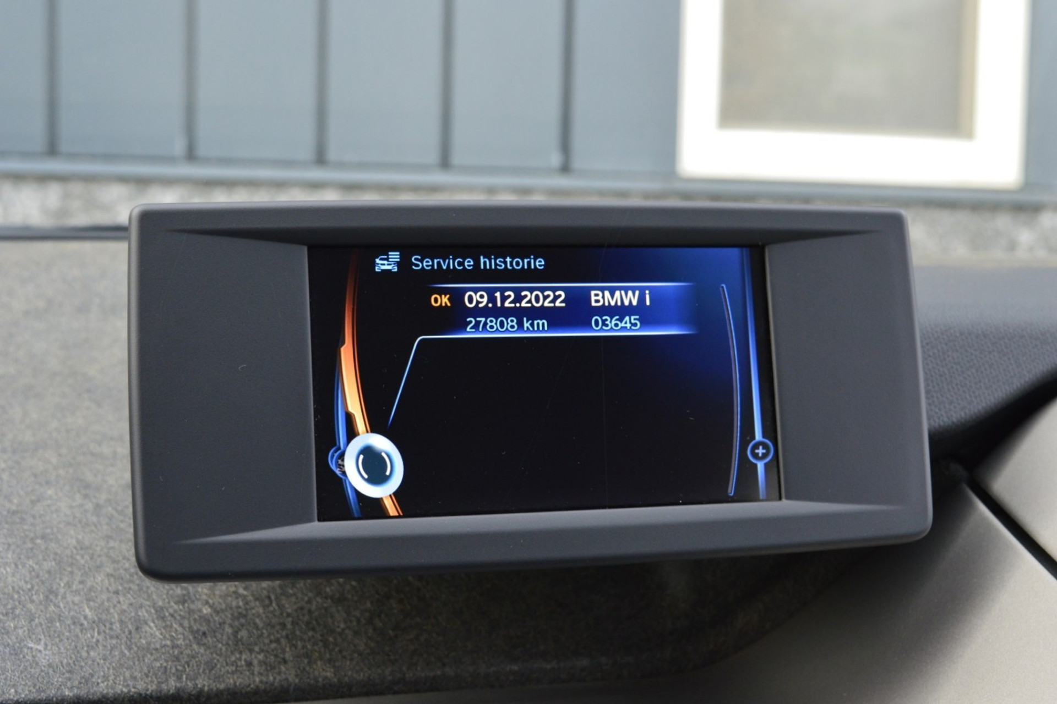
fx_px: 1541
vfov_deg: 25.8
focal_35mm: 52
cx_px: 528
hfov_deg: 37.9
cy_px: 352
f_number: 7.1
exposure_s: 1/60
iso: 800
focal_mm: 35
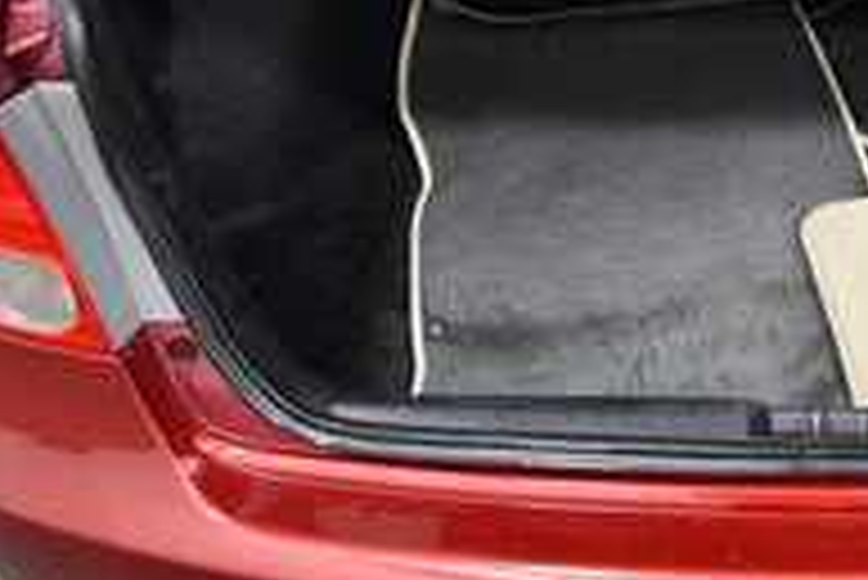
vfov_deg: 23.2
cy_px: 155
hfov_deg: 32.3
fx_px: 1399
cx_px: 819
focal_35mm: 58
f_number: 5.6
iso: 2800
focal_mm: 19
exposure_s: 1/125
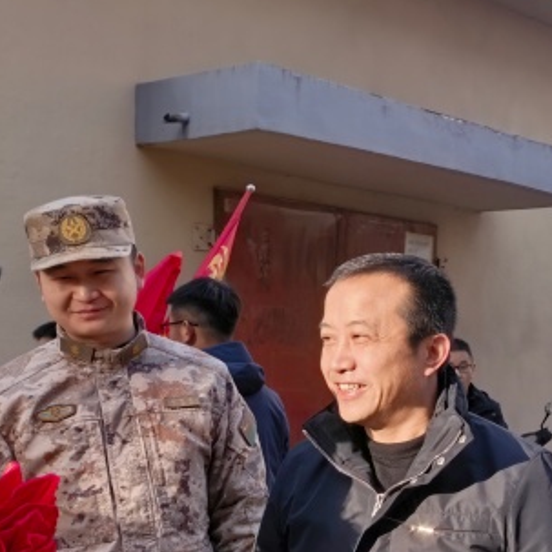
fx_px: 1263
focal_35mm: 70
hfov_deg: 24.5
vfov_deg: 24.4
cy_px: 408
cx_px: 384
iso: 50
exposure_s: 1/111
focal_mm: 5.75
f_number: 4
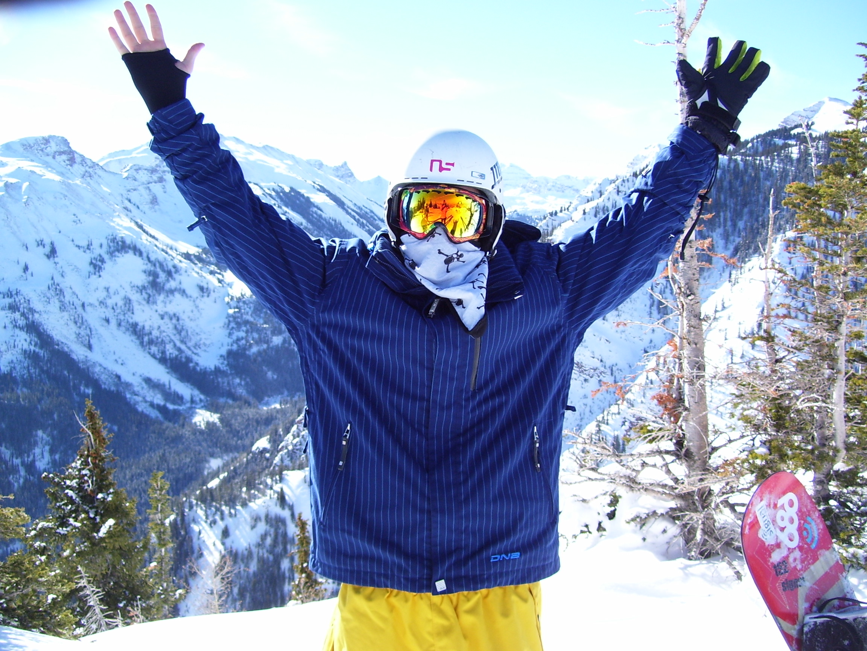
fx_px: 902
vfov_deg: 39.7
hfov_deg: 51.4
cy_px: 326
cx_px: 434
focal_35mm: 36
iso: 80
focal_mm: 6
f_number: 2.7
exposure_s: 1/750
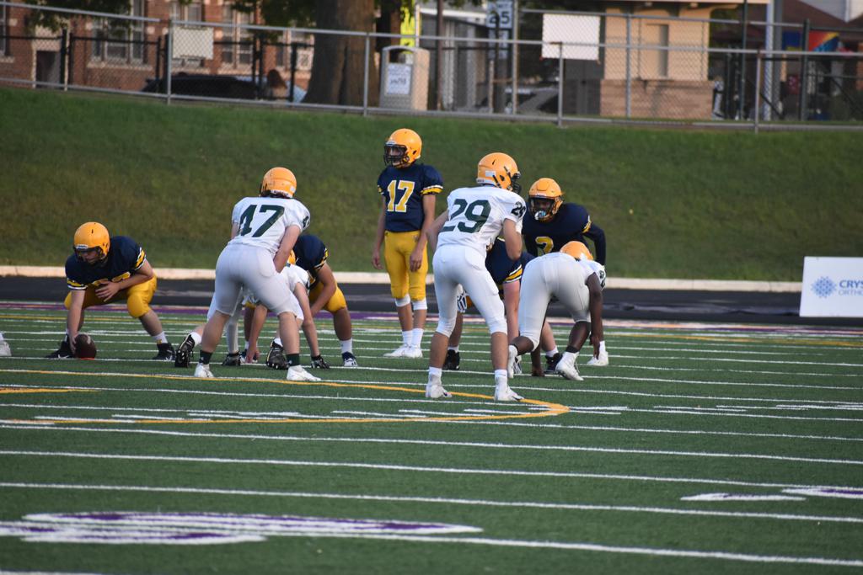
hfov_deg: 4.6
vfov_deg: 3.1
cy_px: 288
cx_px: 432
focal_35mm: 450
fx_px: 10788
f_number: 6.3
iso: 1100
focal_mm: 300
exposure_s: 1/500
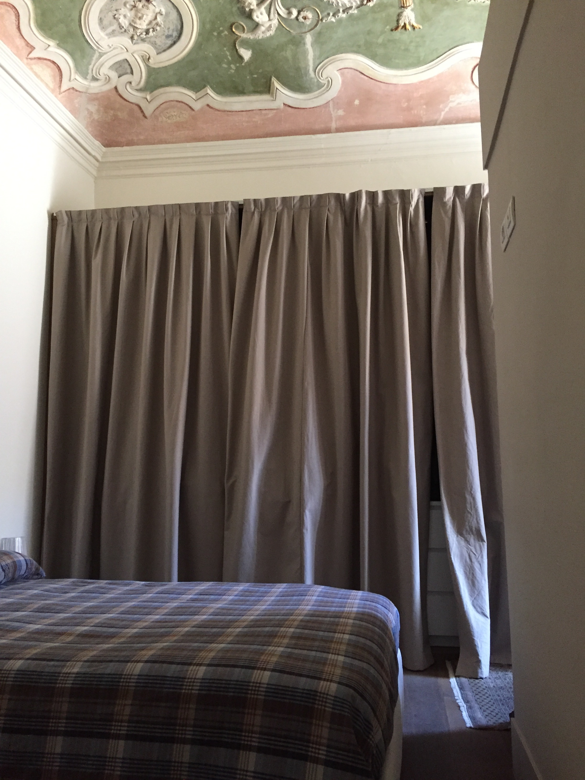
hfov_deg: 48.2
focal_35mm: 29
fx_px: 653
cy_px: 390
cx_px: 292
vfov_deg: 61.7
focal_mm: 4.15
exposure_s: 1/33
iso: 320
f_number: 2.2
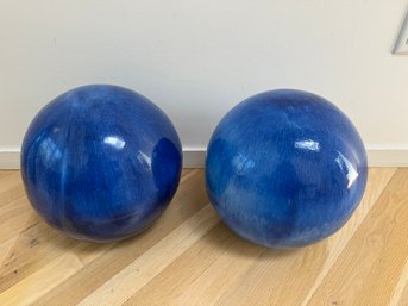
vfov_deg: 56.8
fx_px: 283
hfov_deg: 71.6
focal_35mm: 24
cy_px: 153
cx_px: 204
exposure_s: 1/141
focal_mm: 6.76
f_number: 1.78
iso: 64
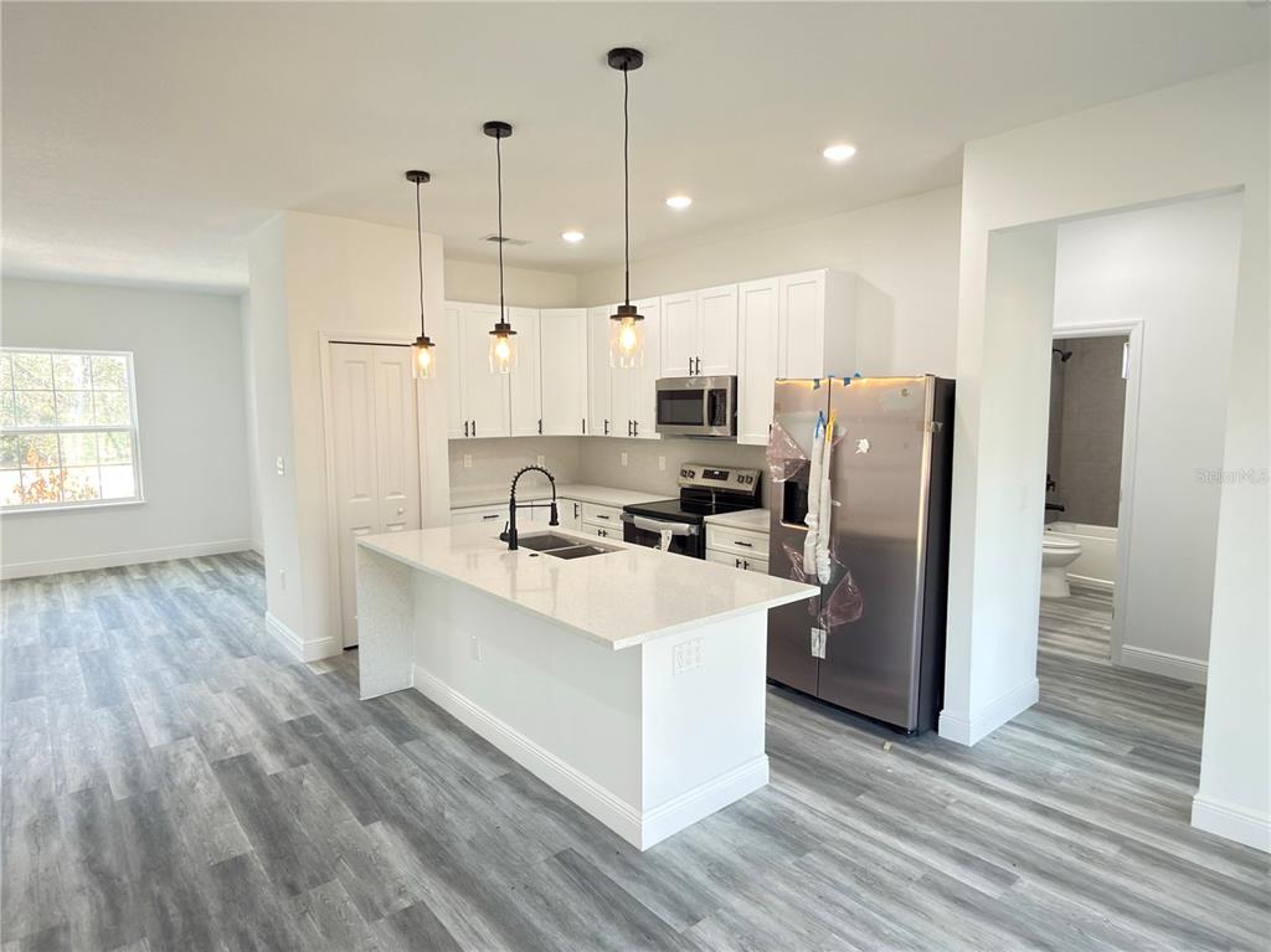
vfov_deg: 65.9
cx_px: 636
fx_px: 734
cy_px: 476
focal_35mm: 20
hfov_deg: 81.8
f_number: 2.2
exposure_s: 1/30
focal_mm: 2.22
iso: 100
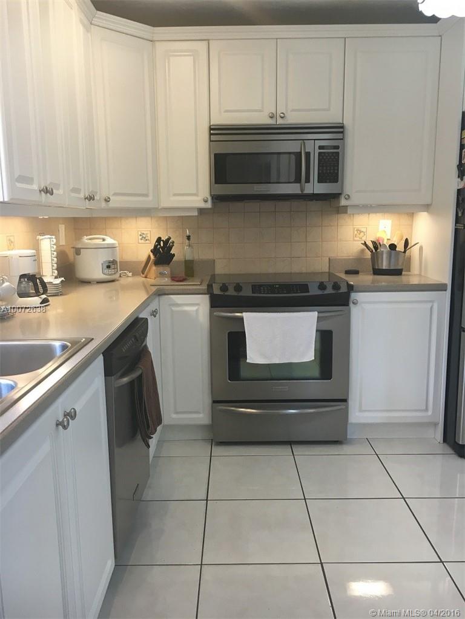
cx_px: 232
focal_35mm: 29
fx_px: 519
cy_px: 310
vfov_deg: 61.6
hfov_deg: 48.3
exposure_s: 1/30
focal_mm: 4.15
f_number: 2.2
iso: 64
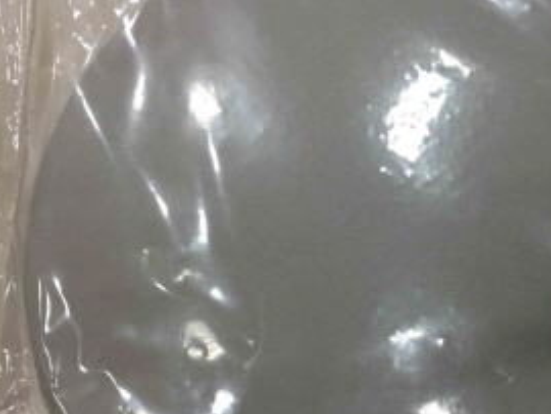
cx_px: 388
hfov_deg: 33.9
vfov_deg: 26.0
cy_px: 283
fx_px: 892
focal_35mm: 56
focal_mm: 4.15
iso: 64
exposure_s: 1/30
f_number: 2.2
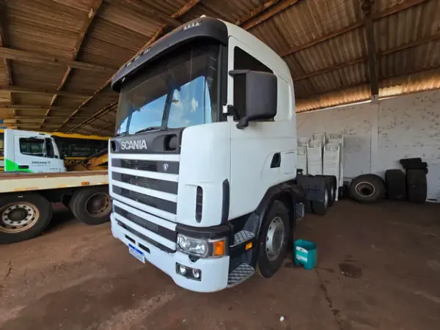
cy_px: 165
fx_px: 165
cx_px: 220
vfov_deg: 89.9
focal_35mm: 13
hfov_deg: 106.2
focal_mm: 2.2
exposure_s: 1/234
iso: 50
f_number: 2.2
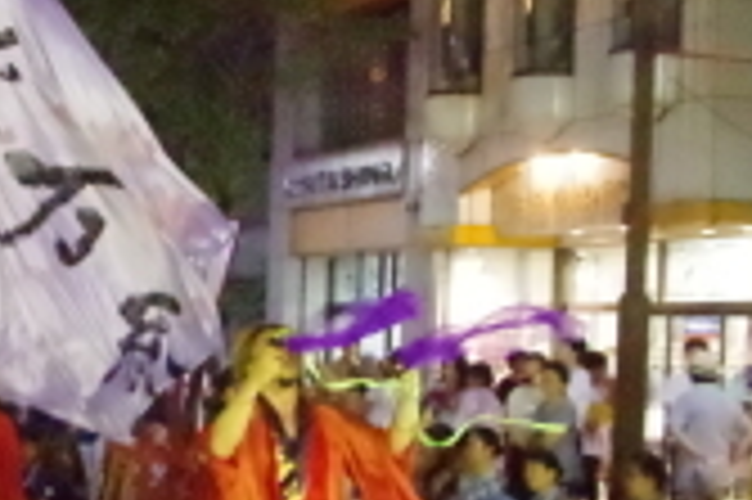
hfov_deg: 19.5
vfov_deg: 13.8
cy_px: 227
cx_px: -144
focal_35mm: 99
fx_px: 2066
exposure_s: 1/100
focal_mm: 21.88
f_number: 5.6
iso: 25600
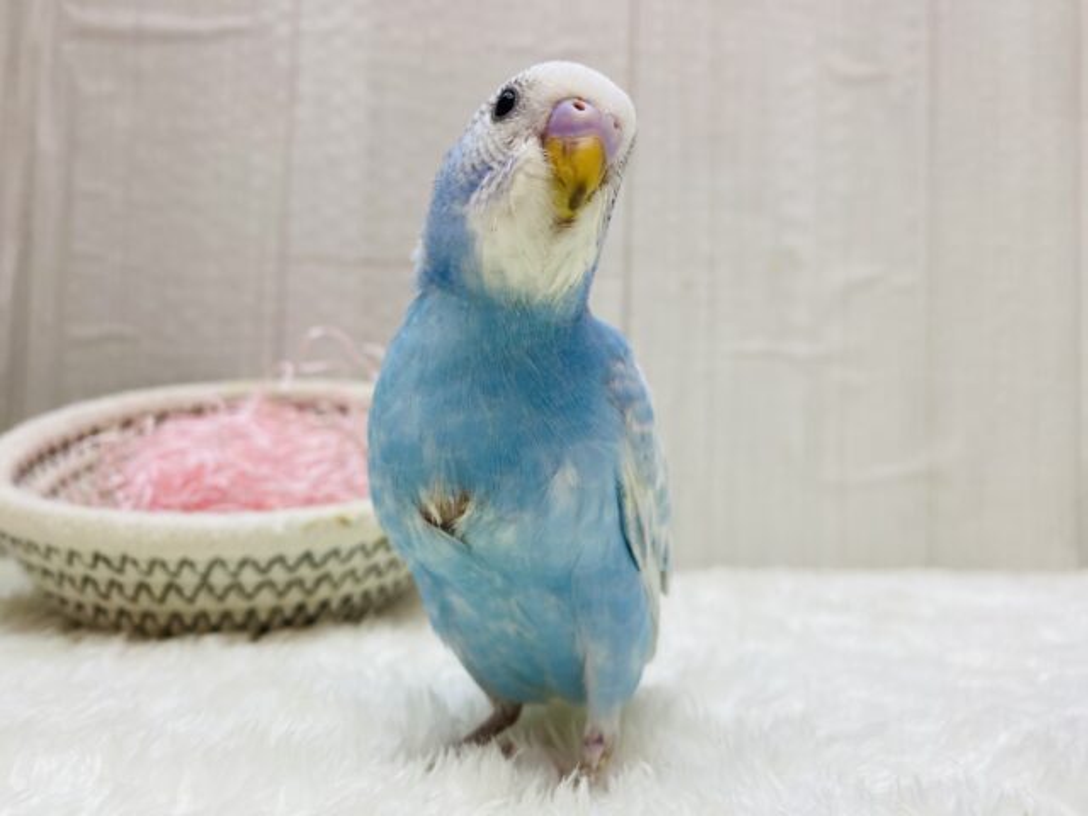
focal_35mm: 25
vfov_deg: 54.9
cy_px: 408
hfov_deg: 69.4
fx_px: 786
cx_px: 544
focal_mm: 4.25
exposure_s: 1/100
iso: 50
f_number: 1.8
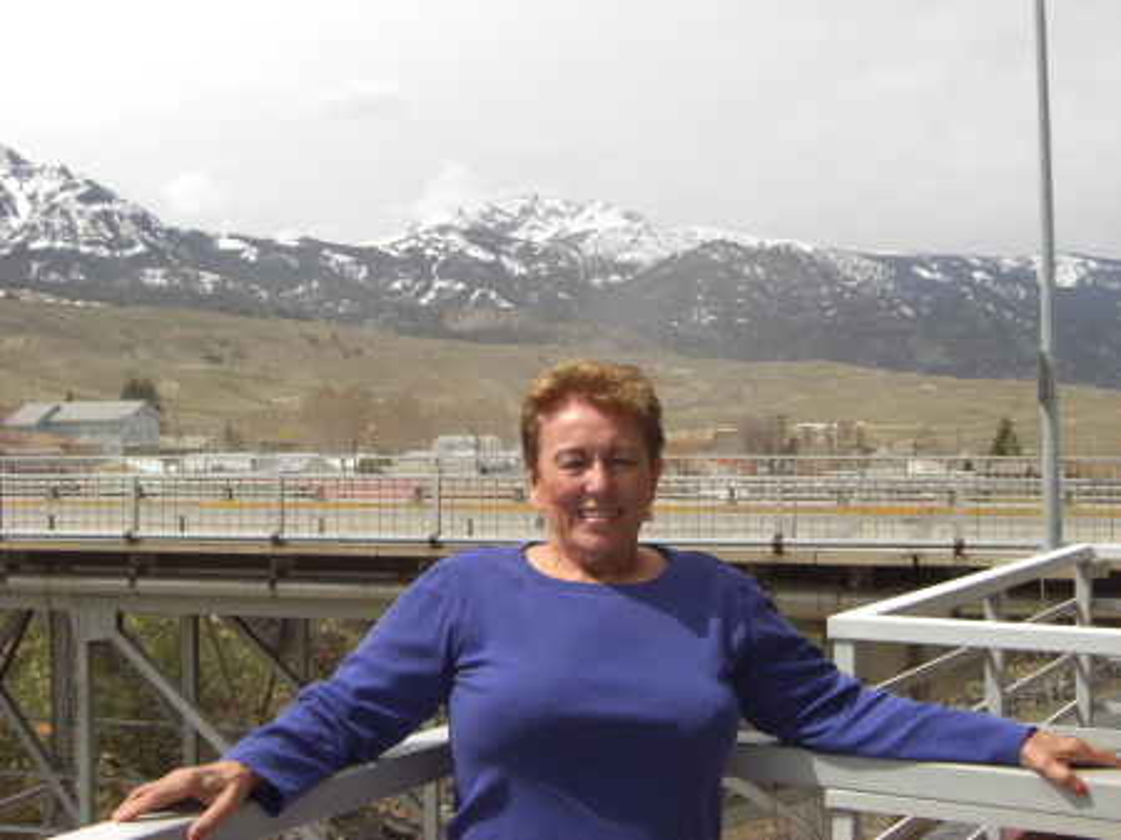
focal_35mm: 47
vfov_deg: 30.9
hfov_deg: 40.5
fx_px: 1521
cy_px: 420
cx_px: 560
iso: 64
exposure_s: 1/160
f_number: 8.8
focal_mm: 7.6
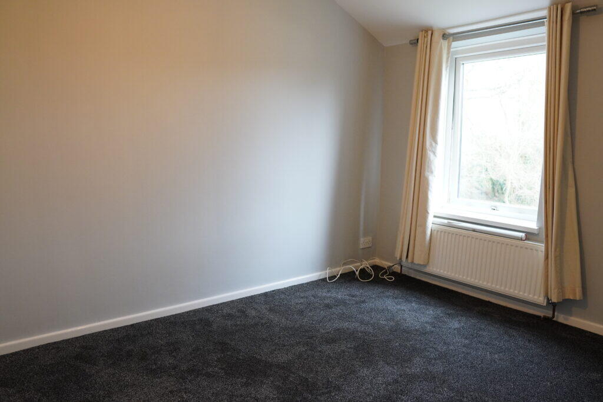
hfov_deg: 73.7
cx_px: 302
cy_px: 201
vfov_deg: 53.1
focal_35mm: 24
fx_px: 402
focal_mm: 16
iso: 1600
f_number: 2.5
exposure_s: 1/160
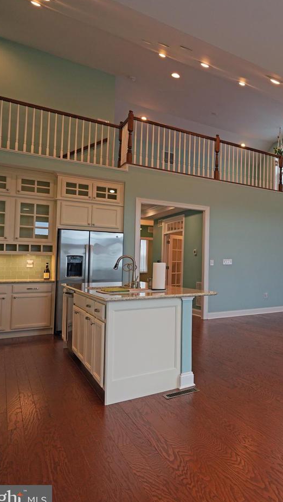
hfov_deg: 33.7
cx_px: 358
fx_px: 347
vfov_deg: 71.9
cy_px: 253
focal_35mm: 26
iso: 500
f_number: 4
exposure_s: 1/160
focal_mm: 16
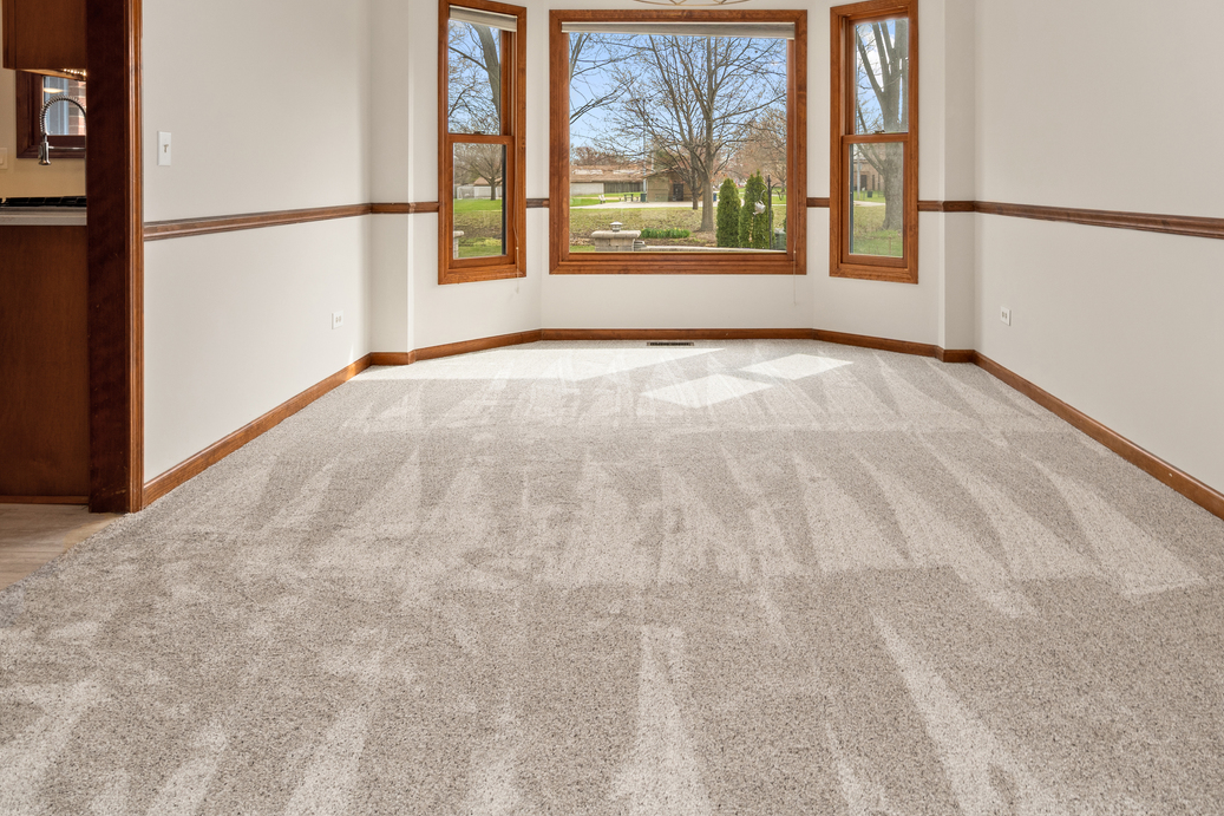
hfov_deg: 71.3
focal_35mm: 25
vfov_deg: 49.1
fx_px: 850
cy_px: 195
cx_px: 676
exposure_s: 1/10
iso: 400
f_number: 10
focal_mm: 16
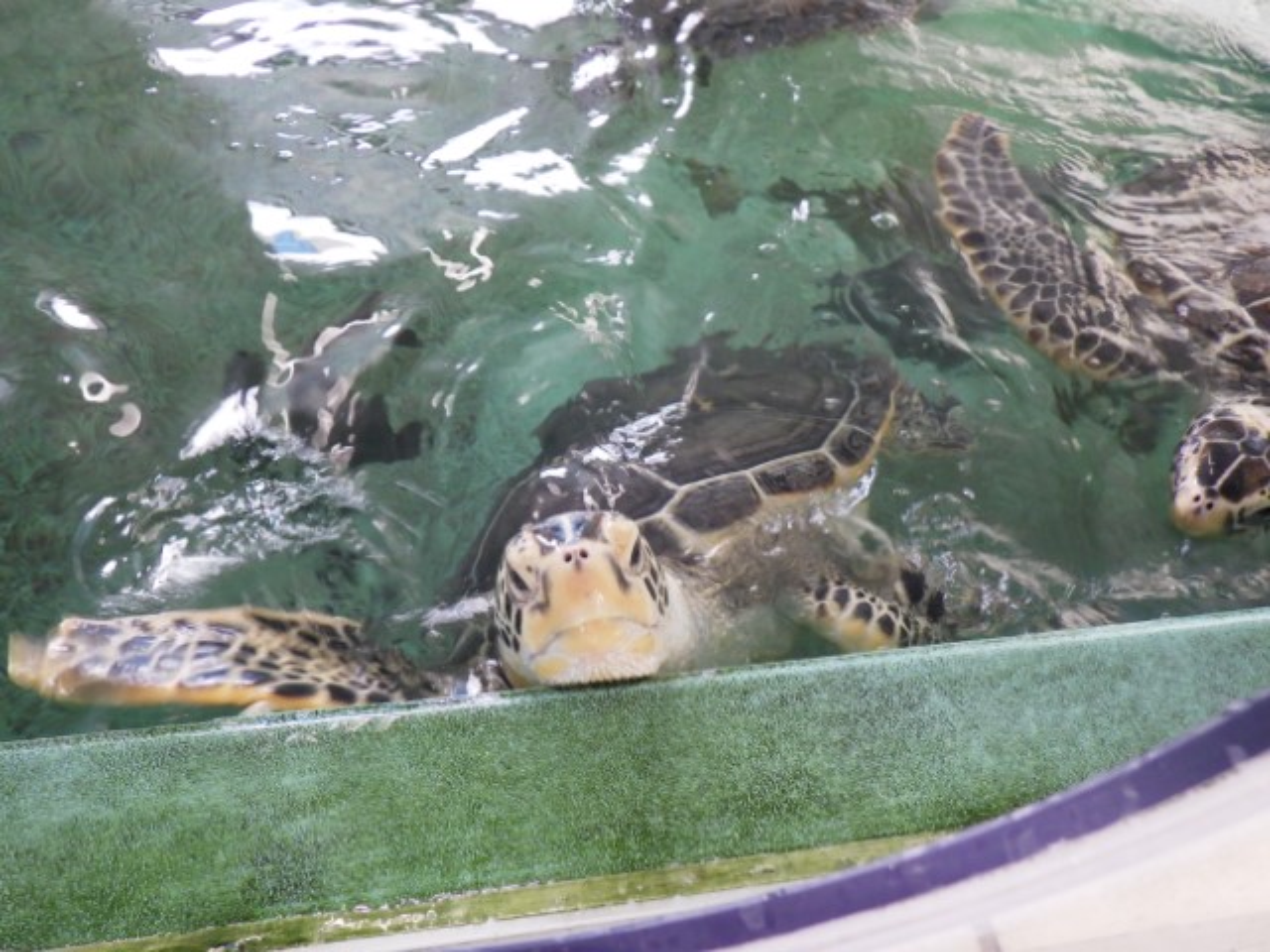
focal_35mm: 28
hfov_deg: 63.4
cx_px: 635
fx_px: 1027
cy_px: 476
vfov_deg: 49.7
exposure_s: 1/40
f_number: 3.5
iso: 400
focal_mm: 5
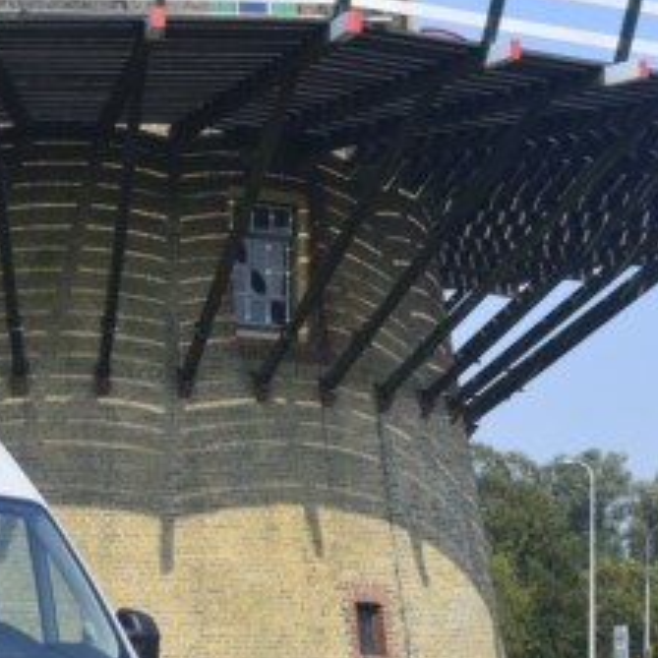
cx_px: 44
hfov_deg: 12.7
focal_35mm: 136
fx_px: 2925
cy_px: 482
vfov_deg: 12.8
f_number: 11
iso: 360
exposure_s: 1/500
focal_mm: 34
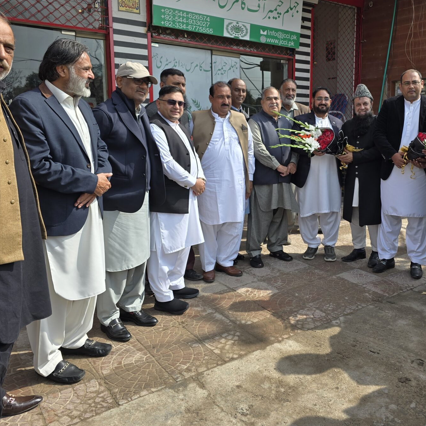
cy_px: 185
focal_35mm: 31
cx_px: 286
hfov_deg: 51.5
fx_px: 432
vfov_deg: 52.4
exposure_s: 1/395
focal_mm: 6.3
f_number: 1.7
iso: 12
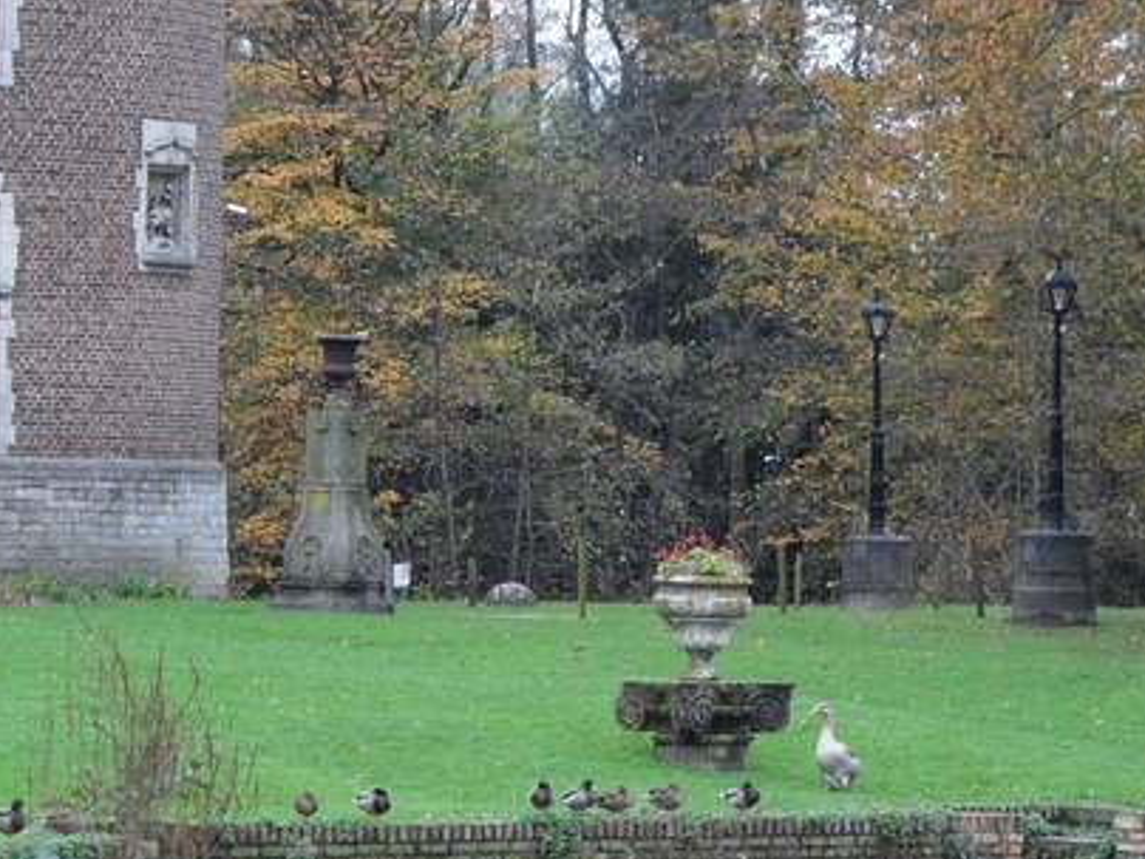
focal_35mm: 223
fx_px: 7376
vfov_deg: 6.7
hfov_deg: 8.9
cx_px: 635
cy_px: 610
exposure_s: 1/30
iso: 200
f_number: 4.4
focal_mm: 24.6
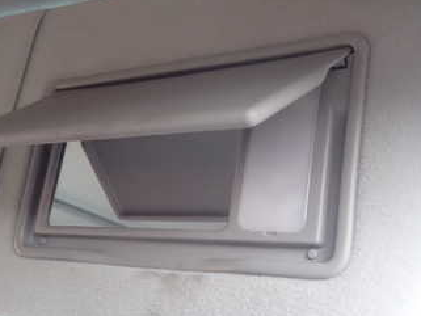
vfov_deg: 26.1
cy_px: 132
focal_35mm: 56
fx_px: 681
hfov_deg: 34.2
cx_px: 156
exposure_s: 1/60
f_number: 2.3
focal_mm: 5.4
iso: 125
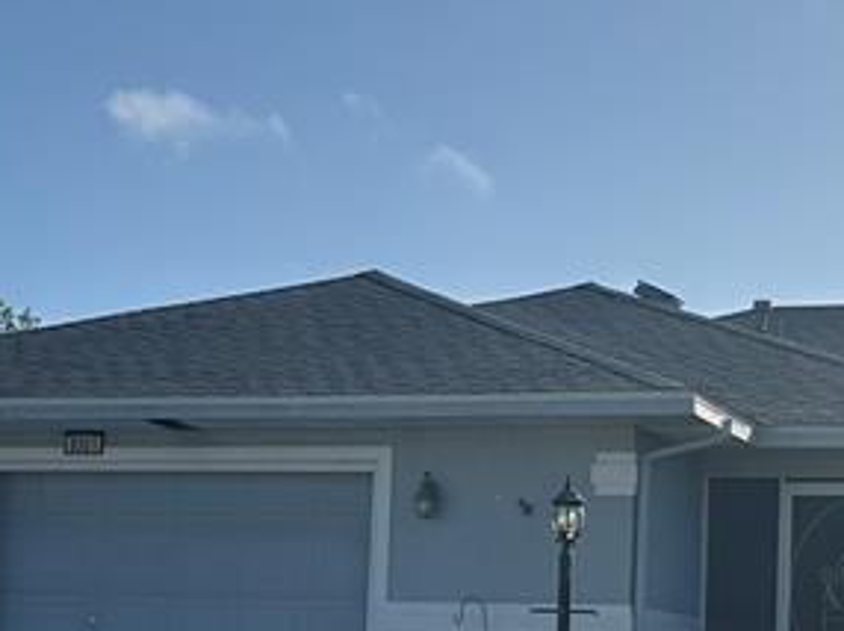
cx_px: 685
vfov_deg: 17.0
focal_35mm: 86
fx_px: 2095
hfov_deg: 22.4
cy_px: 519
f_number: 1.78
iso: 80
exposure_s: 1/10753
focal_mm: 6.86
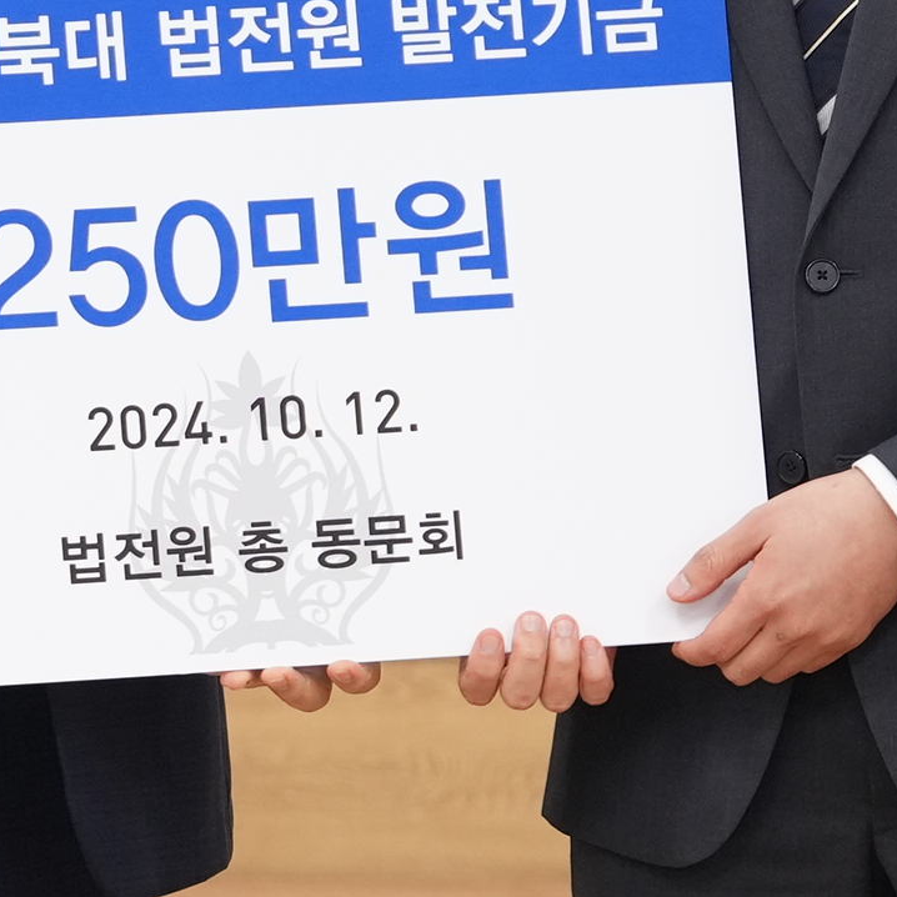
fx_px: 8736
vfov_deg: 5.8
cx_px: 135
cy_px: -200
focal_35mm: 298
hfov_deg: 5.9
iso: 800
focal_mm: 53
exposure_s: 1/125
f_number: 2.8
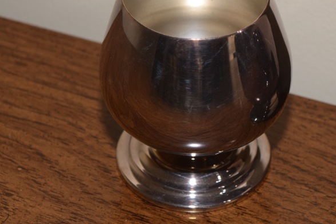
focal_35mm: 141
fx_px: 1315
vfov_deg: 9.7
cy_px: 70
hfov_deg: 14.6
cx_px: 194
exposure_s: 1/60
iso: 500
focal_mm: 55
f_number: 5.6
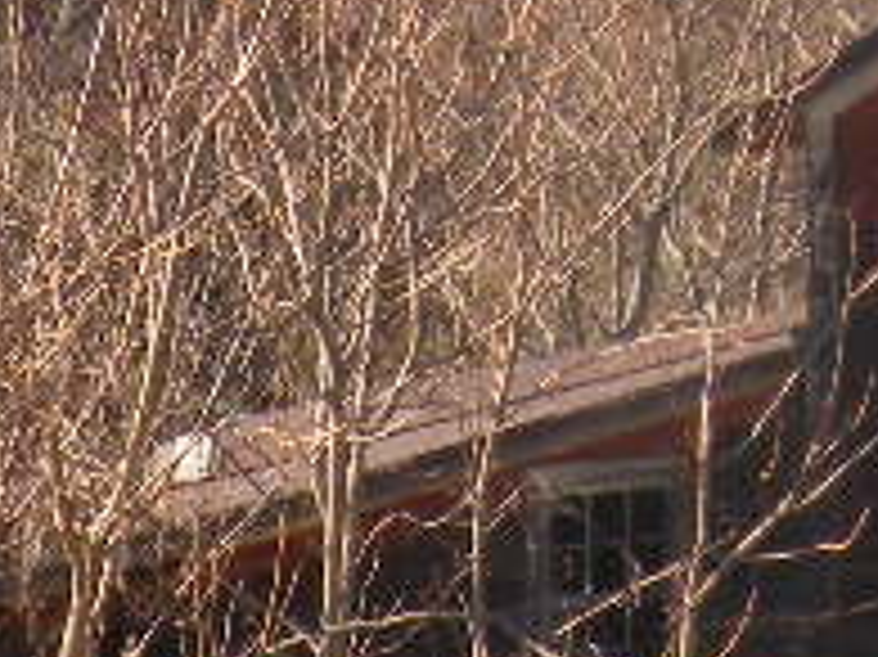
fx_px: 17186
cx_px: 851
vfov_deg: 2.2
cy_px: -392
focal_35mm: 678
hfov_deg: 2.9
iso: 64
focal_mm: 22.9
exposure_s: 1/167
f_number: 5.6
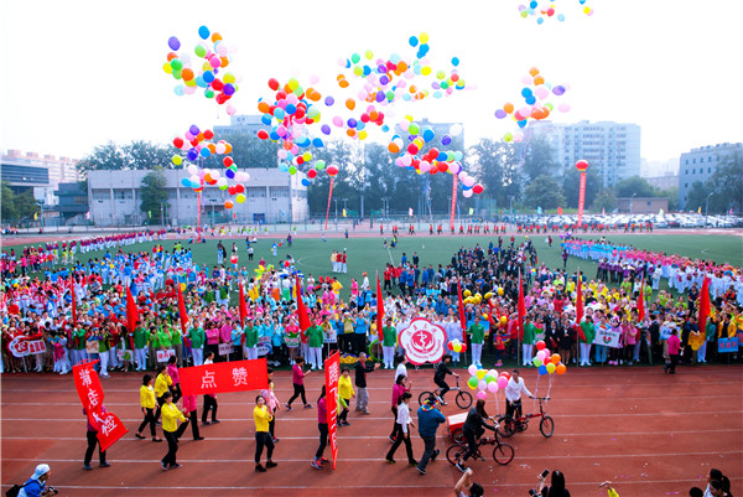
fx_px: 527
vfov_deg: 50.5
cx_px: 372
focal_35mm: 26
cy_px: 248
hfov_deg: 70.4
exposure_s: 1/400
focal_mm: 17
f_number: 4.5
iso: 200
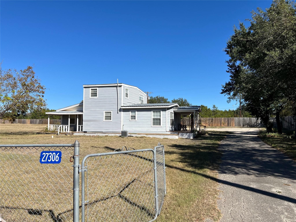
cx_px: 148
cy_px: 111
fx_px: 222
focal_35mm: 26
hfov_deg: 67.3
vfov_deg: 53.1
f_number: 1.5
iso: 50
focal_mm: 5.7
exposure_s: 1/5882
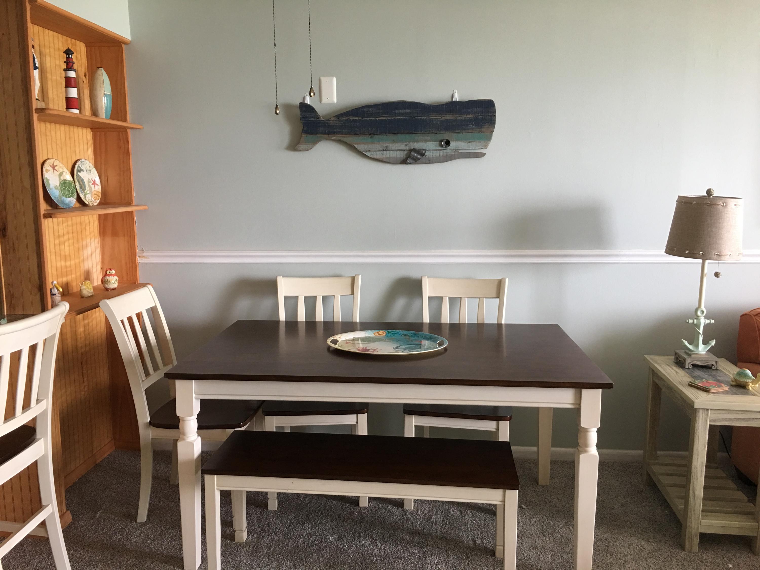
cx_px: 380
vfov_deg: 48.2
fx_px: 637
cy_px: 285
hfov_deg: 61.7
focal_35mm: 29
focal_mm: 4.15
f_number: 2.2
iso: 50
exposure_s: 1/15
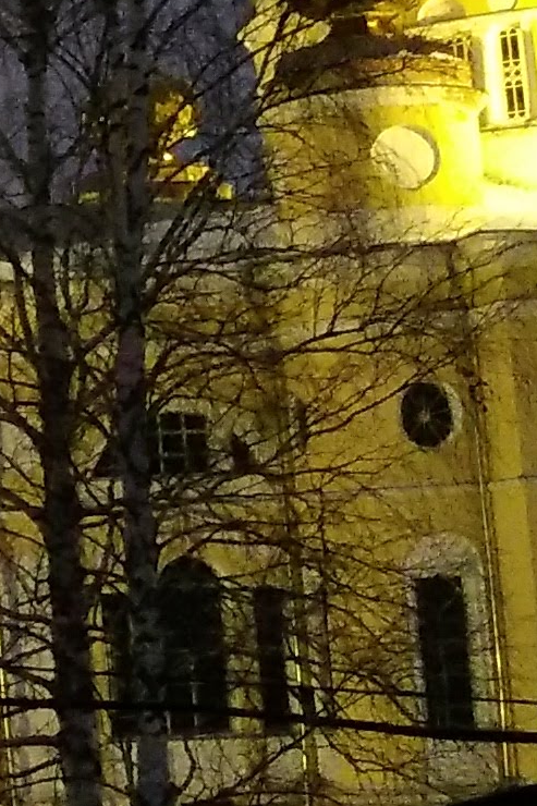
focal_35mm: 135
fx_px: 3022
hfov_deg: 9.1
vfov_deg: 15.2
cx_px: -757
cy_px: 242
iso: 1152
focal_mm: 3.94
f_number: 1.9
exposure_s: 1/20
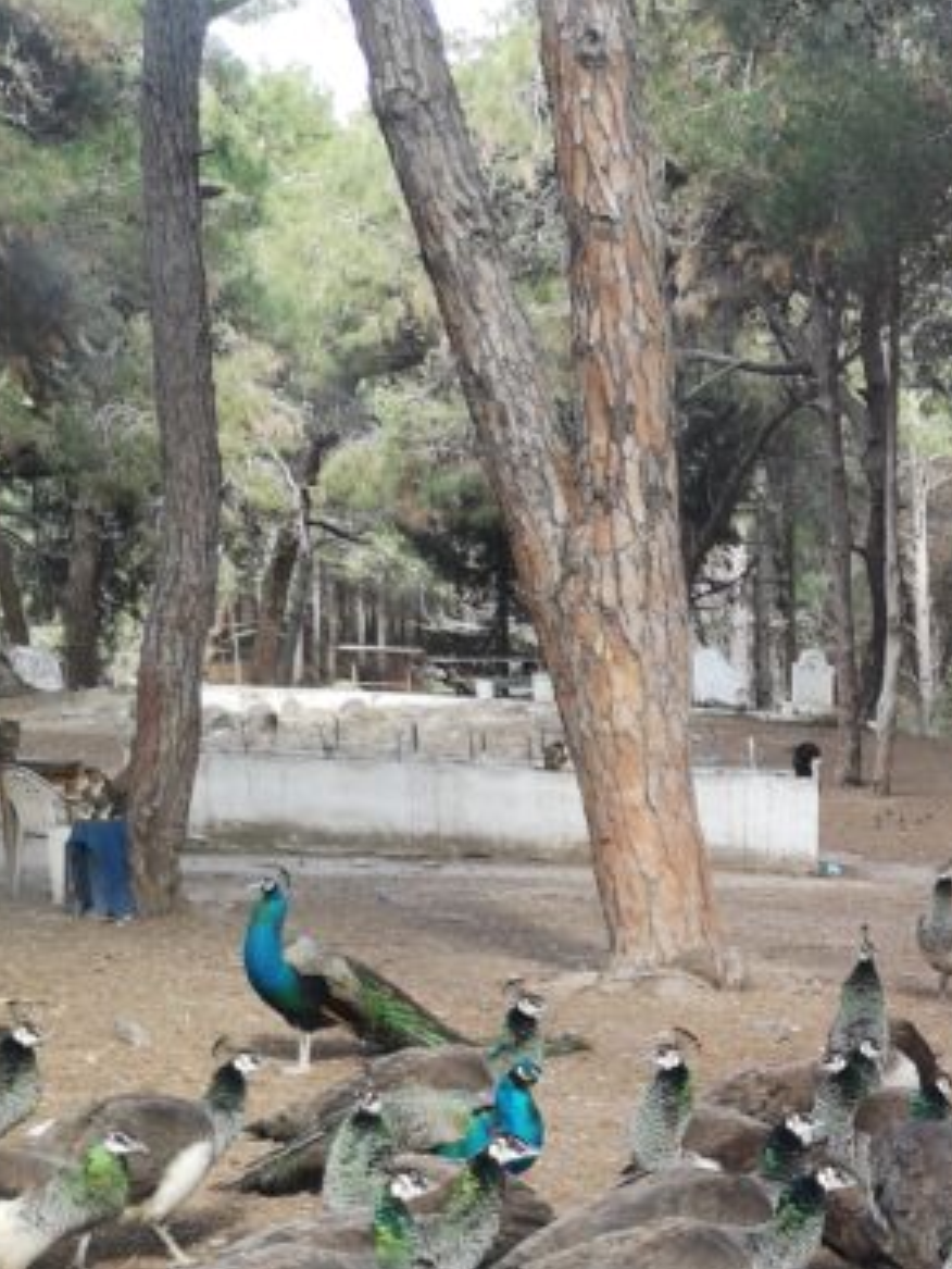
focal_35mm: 71
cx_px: 1105
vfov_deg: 25.1
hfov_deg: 19.6
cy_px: 1448
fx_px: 2602
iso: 50
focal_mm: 3.95
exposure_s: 1/160
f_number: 1.8
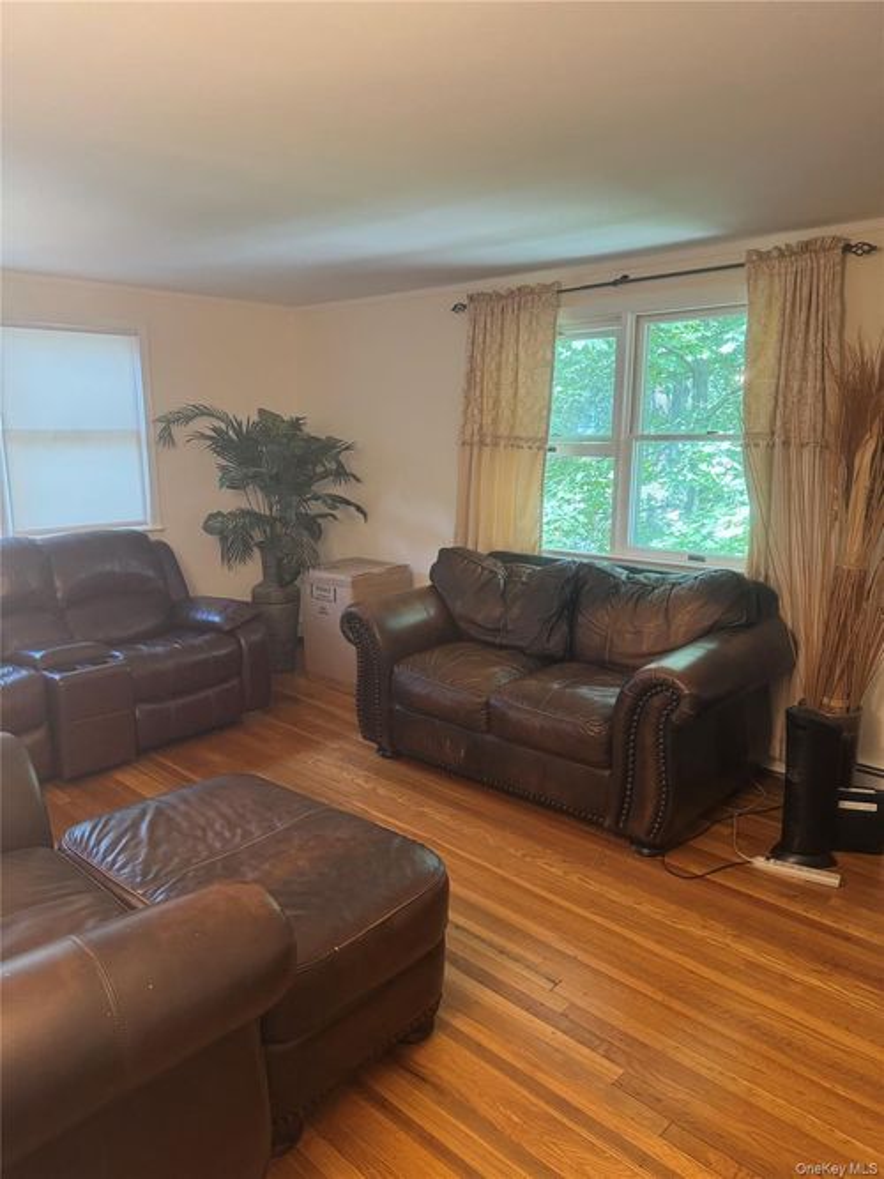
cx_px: 442
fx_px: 817
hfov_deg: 56.8
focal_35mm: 24
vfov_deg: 71.6
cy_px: 590
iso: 320
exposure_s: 1/60
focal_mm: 6.76
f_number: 1.78
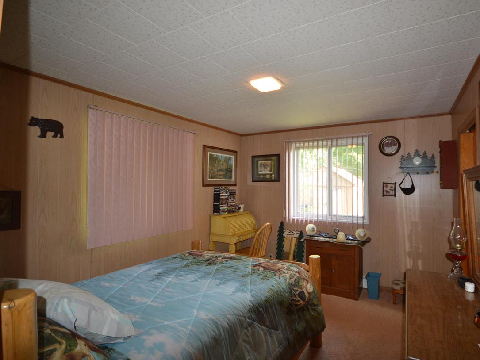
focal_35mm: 17
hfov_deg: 90.2
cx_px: 280
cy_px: 182
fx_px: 236
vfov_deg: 74.7
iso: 560
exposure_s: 1/60
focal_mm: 10
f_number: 4
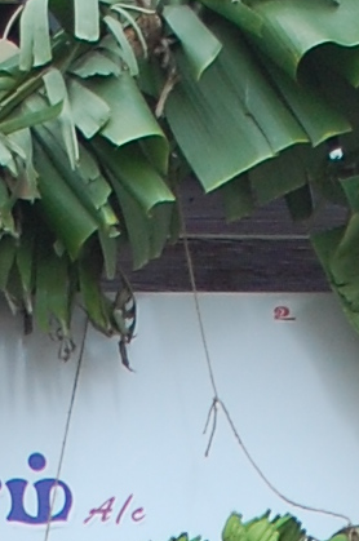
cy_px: 1437
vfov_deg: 9.2
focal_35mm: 194
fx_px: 2911
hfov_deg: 7.1
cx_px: 227
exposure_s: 1/640
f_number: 3.5
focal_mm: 18
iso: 400
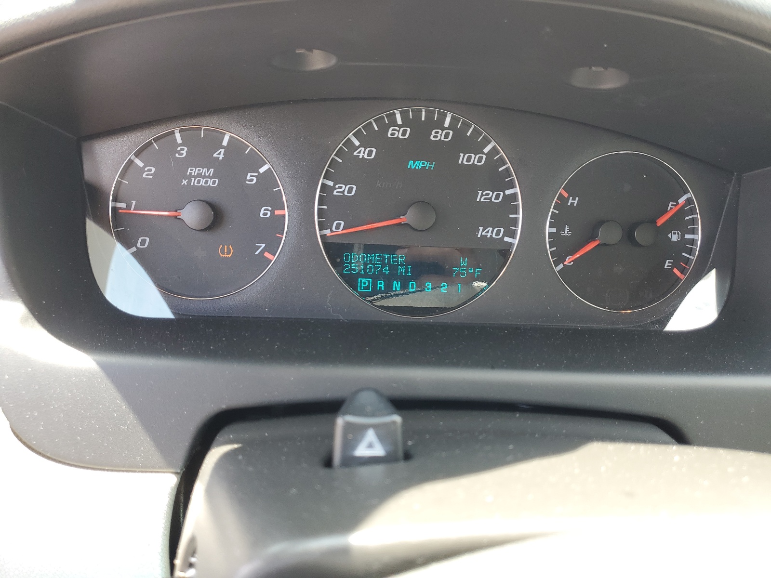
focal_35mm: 26
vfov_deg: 53.1
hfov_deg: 67.3
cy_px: 289
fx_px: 579
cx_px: 386
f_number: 1.5
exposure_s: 1/100
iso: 53
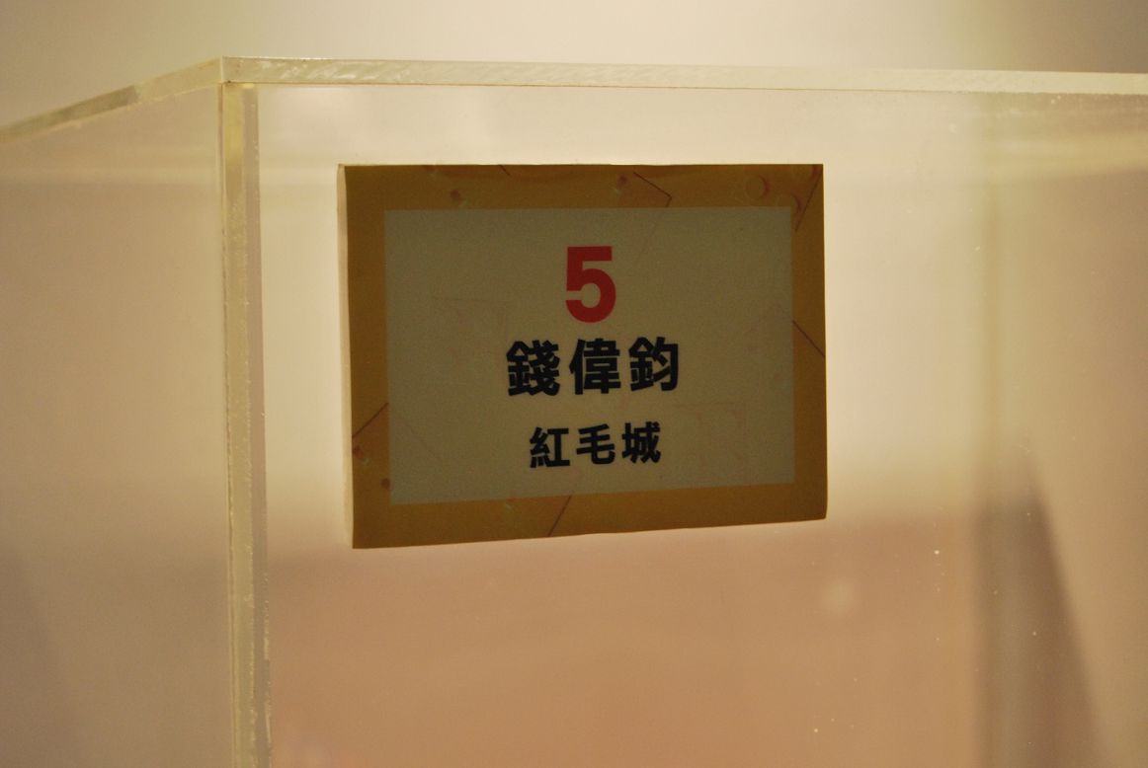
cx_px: 574
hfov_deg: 24.6
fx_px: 2634
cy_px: 384
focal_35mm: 82
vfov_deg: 16.6
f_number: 5.6
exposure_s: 1/15
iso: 800
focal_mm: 55
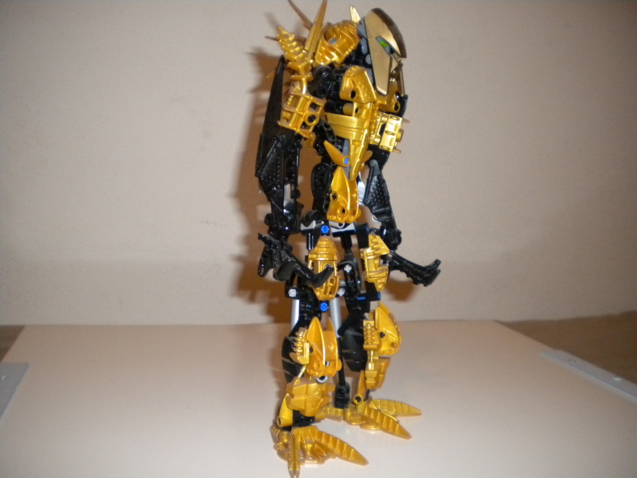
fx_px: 644
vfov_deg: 40.7
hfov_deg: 52.6
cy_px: 239
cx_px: 318
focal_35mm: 35
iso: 400
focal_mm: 6.3
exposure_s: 1/30
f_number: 3.1
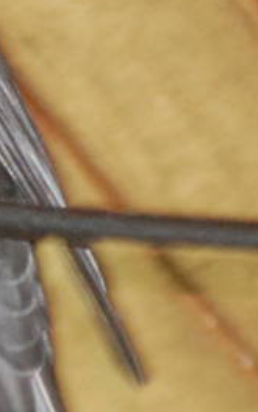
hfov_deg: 0.7
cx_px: -206
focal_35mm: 1851
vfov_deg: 1.1
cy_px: 72
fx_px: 20824
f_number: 5.6
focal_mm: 200
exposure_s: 1/60
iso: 1600
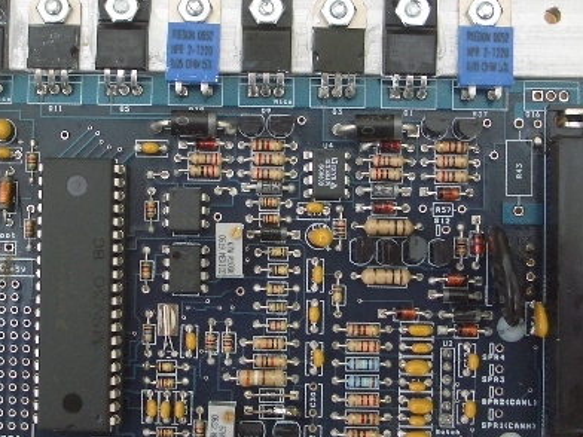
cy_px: 224
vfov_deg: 18.4
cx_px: 184
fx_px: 1347
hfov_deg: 24.3
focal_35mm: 80
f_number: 3.1
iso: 100
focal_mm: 8.2
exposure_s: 1/50
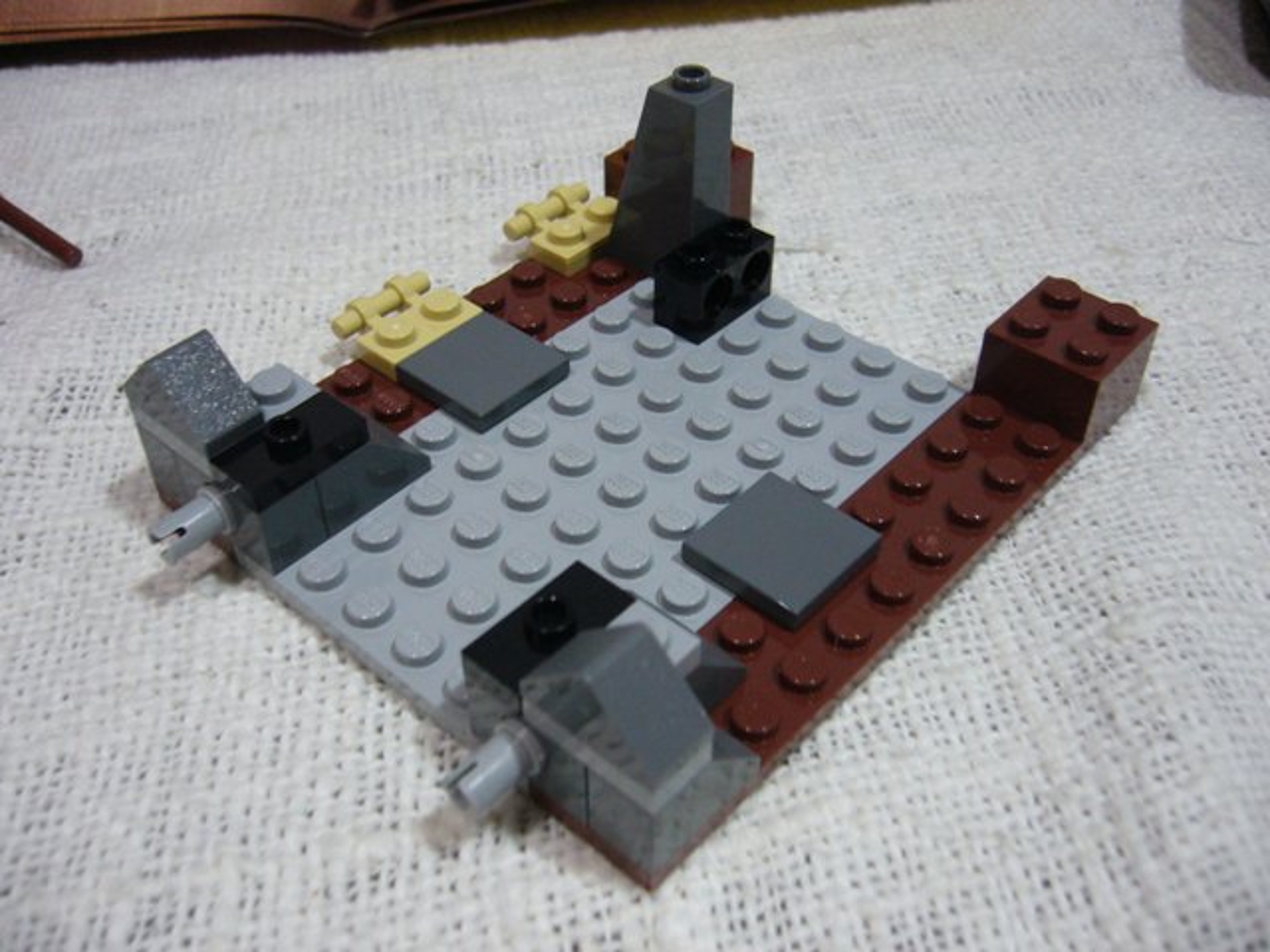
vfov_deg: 40.7
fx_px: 1284
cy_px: 476
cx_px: 635
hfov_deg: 52.6
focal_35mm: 35
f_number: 2.8
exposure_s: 1/8
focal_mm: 5.8
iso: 200
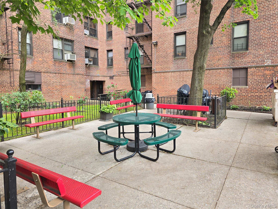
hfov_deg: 73.9
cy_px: 104
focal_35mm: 23
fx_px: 185
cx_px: 139
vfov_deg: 58.9
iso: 80
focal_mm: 6.3
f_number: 1.7
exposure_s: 1/180
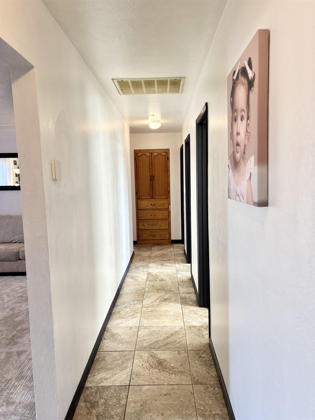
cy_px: 210
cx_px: 158
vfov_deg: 67.3
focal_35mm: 26
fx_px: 315
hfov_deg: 53.1
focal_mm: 5.96
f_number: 1.6
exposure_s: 1/120
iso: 125
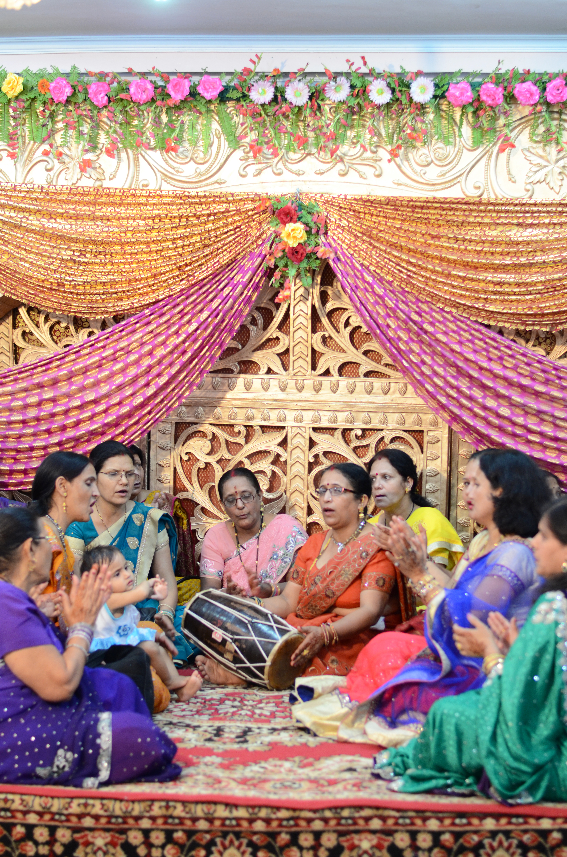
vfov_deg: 27.0
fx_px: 1780
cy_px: 428
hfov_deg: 18.1
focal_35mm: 75
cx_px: 284
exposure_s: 1/125
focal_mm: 50
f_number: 2.2
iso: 800
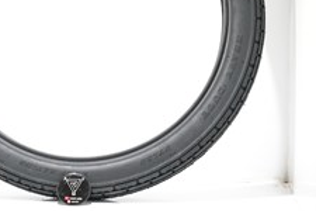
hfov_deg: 13.5
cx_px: 62
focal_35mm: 151
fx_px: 1325
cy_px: 32
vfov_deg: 9.1
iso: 80
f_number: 3.2
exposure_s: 1/50
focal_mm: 85
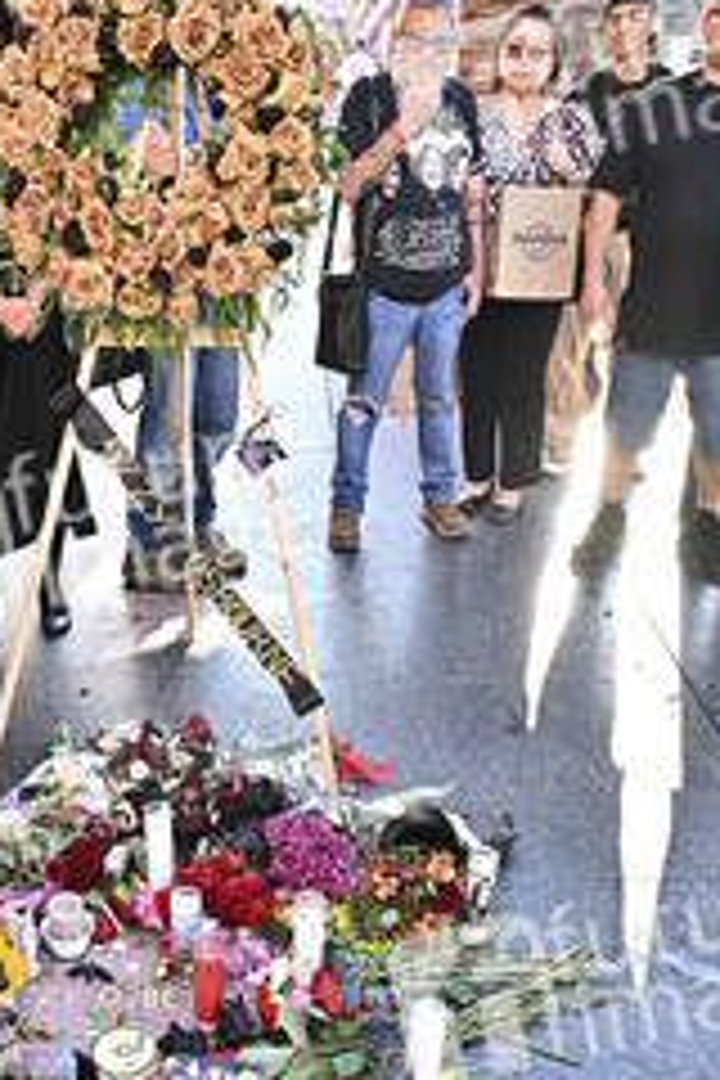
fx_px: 1200
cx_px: 212
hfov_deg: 33.0
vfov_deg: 47.3
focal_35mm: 40
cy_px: 756
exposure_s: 1/400
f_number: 6.3
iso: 1600
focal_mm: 24
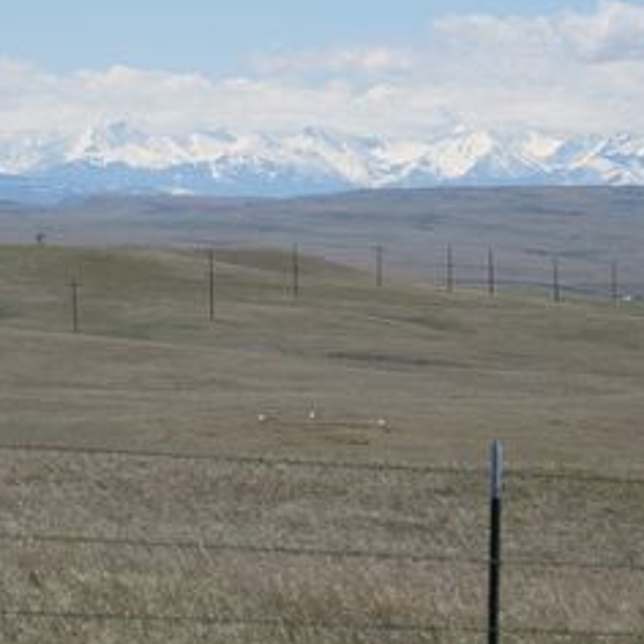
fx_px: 3978
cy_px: 413
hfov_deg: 9.3
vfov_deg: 9.3
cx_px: 308
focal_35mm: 189
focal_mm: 105
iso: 100
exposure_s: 1/500
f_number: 6.3
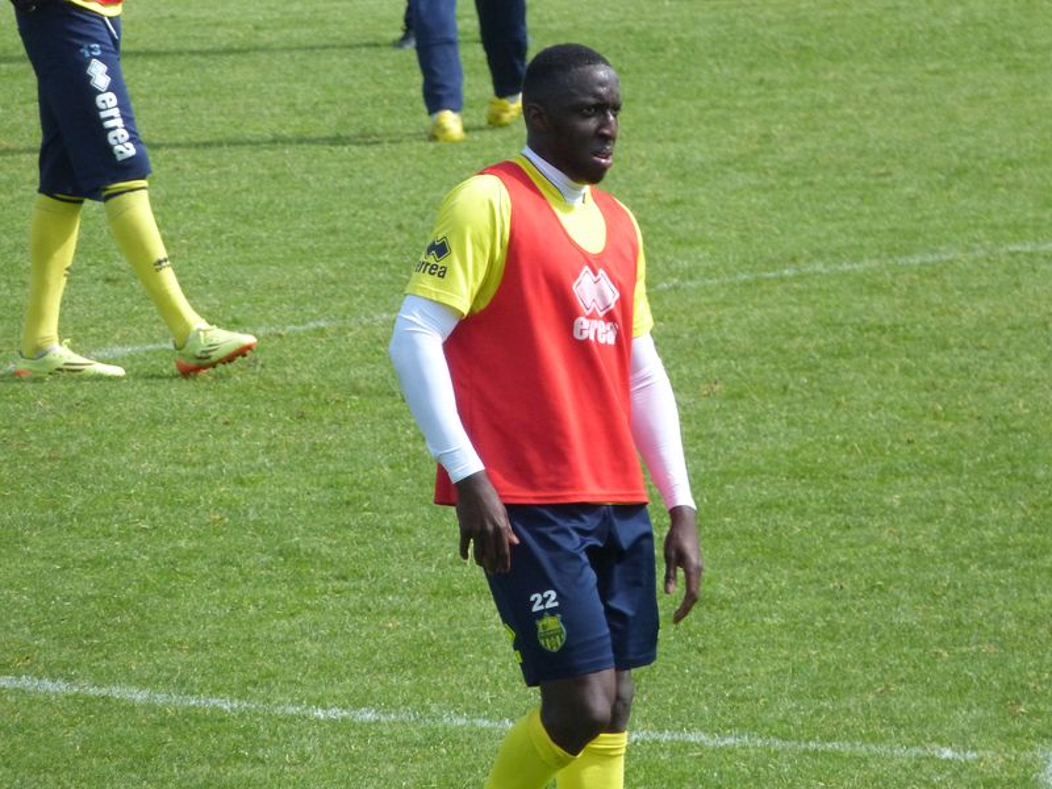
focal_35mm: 660
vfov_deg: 2.3
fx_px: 20058
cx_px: 526
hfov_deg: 3.0
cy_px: 394
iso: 400
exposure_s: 1/1000
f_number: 5.2
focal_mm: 108
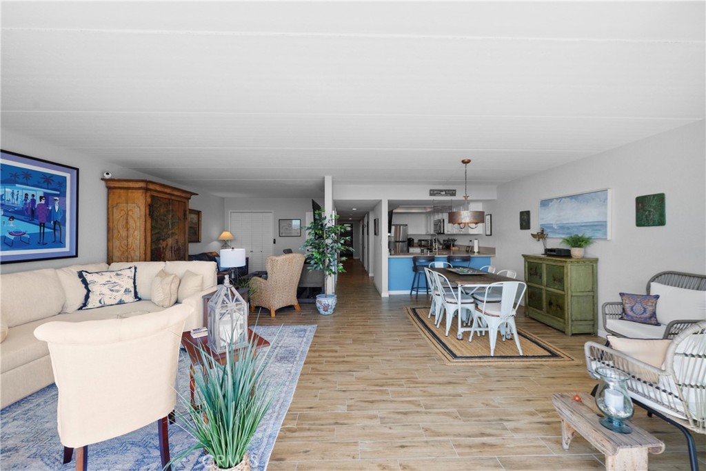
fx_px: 275
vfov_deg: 81.2
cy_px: 236
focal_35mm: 14
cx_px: 353
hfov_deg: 104.2
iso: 1600
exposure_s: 1/160
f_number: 8
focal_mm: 14
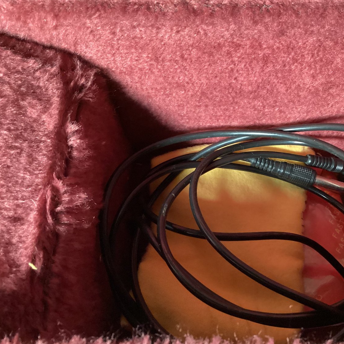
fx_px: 416
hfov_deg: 44.5
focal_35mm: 37
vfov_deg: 44.9
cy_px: 172
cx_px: 219
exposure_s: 1/30
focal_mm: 3.3
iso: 500
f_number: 2.4
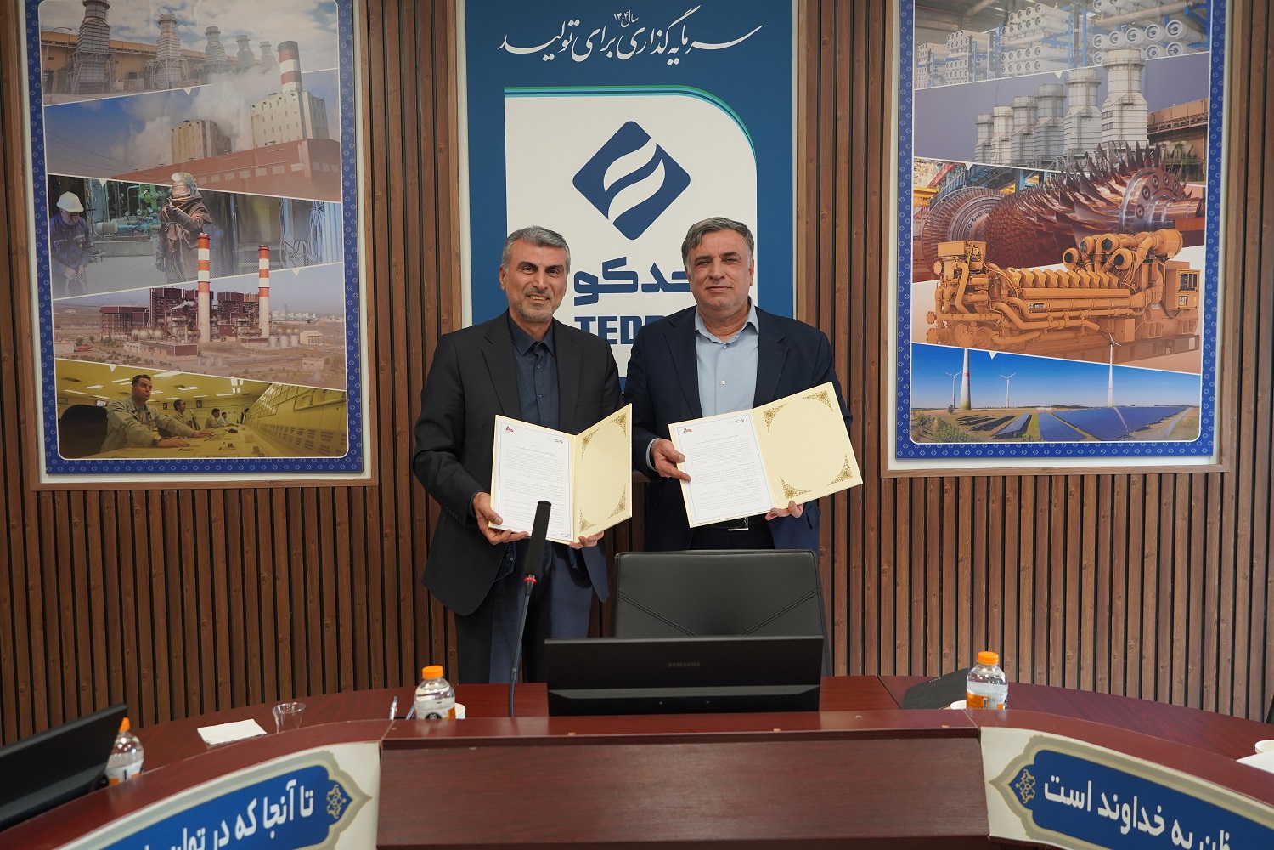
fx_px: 1203
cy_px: 425
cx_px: 637
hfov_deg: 55.8
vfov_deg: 38.9
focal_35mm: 34
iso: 1000
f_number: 4.5
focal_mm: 34
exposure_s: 1/160
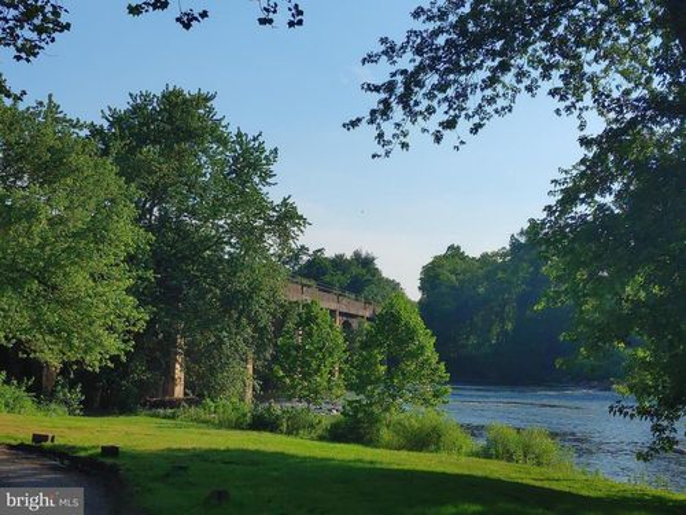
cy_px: 258
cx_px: 343
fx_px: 1169
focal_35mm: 59
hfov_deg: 32.7
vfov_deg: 24.8
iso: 50
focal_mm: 4.81
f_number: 1.8
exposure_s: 1/1064
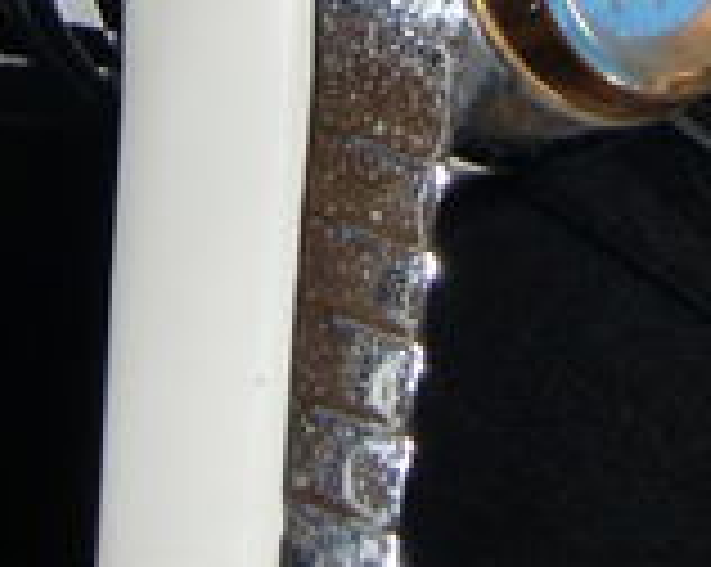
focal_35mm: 115
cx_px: 459
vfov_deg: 12.1
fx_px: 2417
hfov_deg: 16.7
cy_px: -504
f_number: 3.5
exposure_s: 1/15
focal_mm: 5.2
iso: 125
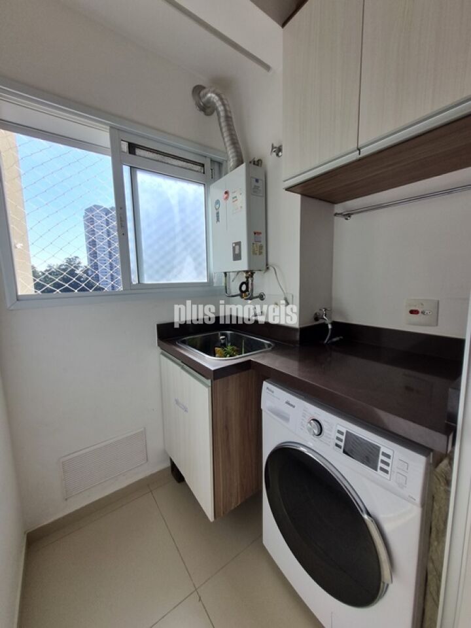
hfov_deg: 89.9
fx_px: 236
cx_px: 236
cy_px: 314
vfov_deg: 106.2
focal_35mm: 13
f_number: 2.2
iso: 50
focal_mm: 1.74
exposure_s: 1/740
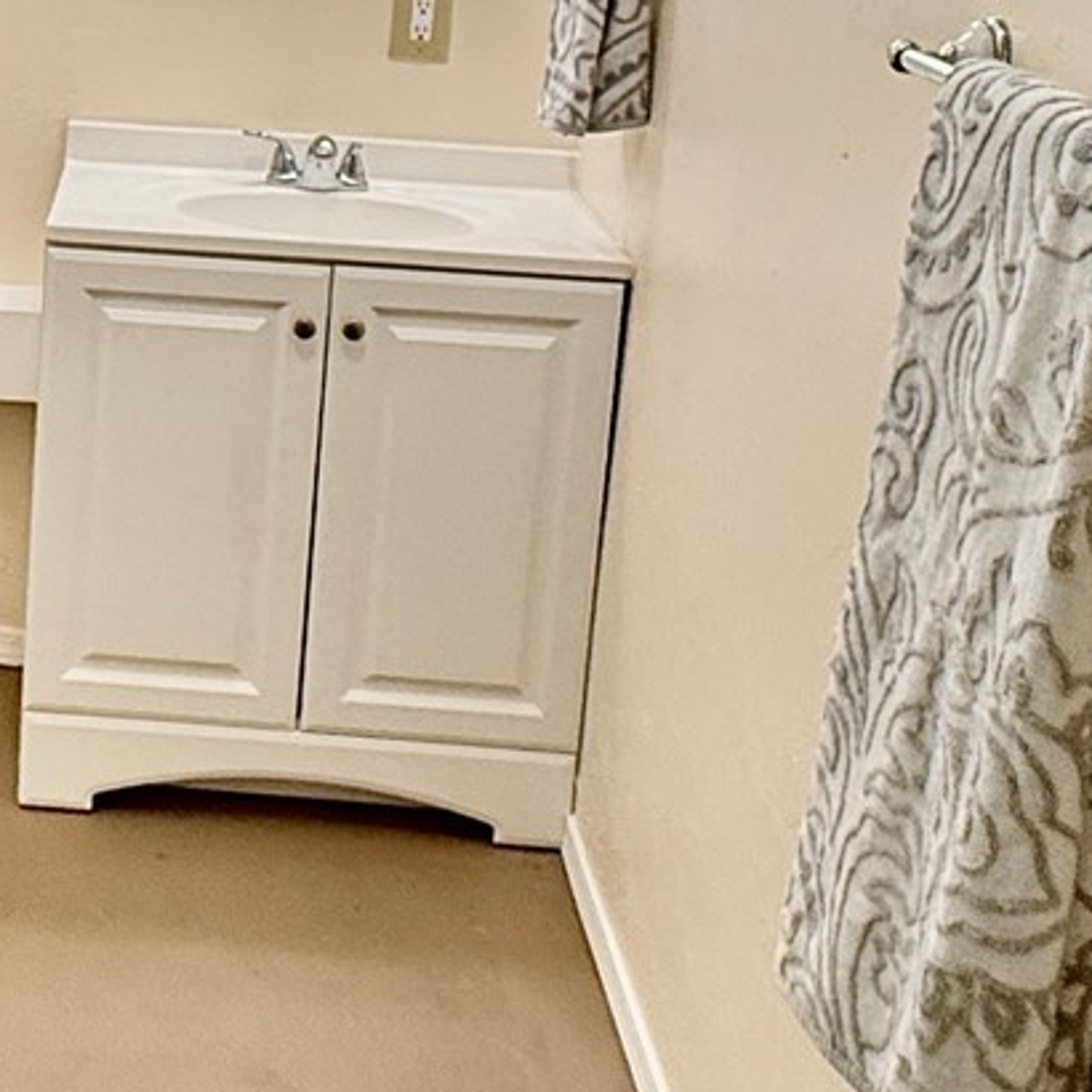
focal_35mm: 58
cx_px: 13
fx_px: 2070
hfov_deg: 27.9
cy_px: 128
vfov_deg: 28.5
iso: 200
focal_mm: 2.22
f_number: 2.2
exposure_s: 1/120
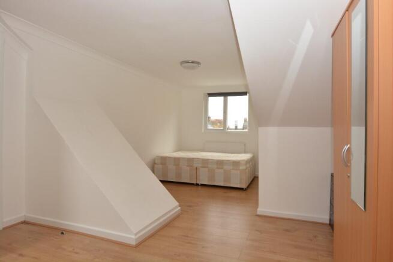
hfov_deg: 77.3
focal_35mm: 22
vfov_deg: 56.2
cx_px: 196
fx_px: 246
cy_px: 131
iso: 200
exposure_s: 1/100
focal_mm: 15
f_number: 5
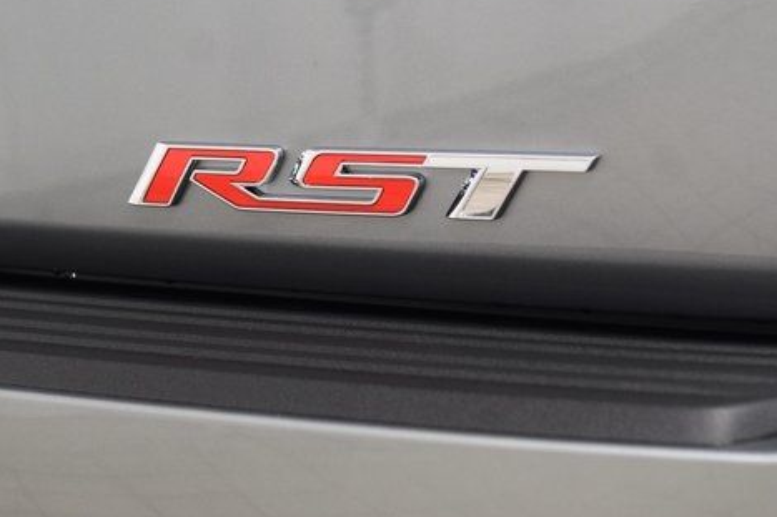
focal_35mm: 144
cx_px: 331
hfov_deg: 14.3
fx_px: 3107
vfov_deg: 9.5
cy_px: 197
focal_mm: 70
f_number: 4.5
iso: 1600
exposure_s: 1/30
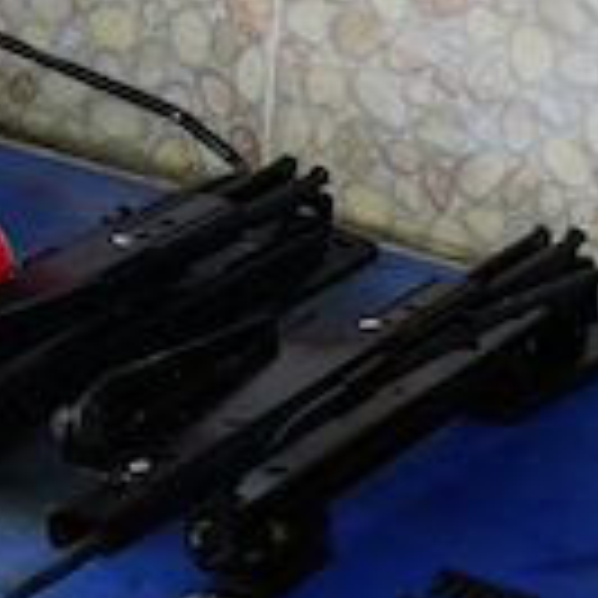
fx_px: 5258
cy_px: -364
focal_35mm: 269
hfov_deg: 6.2
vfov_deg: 6.4
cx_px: -863
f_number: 2
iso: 640
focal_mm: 35
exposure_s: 1/60
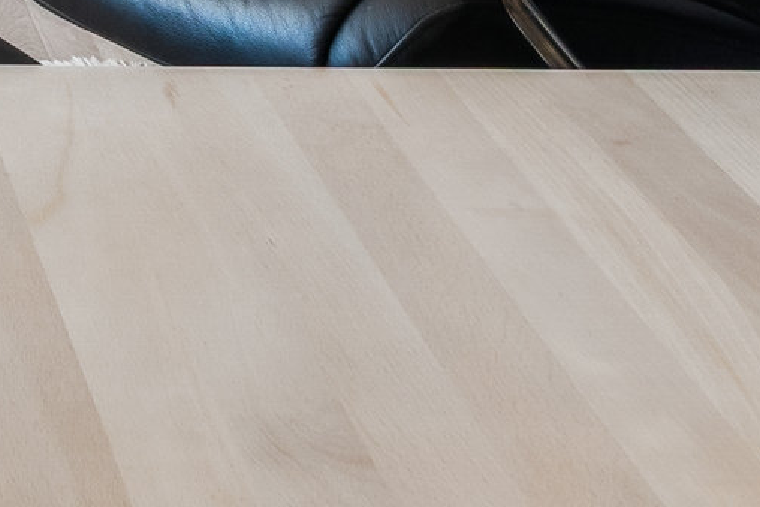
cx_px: -422
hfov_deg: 15.7
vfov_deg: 9.4
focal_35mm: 119
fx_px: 2504
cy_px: -965
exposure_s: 1/40
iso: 100
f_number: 7.1
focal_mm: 13.4
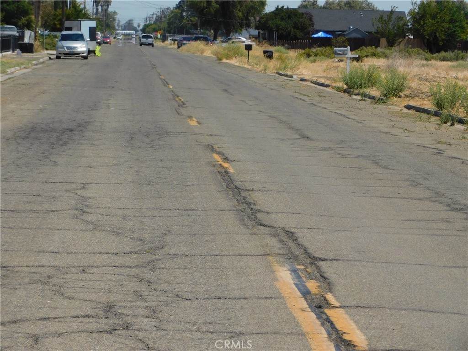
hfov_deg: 11.6
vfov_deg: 8.7
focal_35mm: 170
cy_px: 176
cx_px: 234
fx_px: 2298
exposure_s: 1/800
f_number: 5.3
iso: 125
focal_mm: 30.1
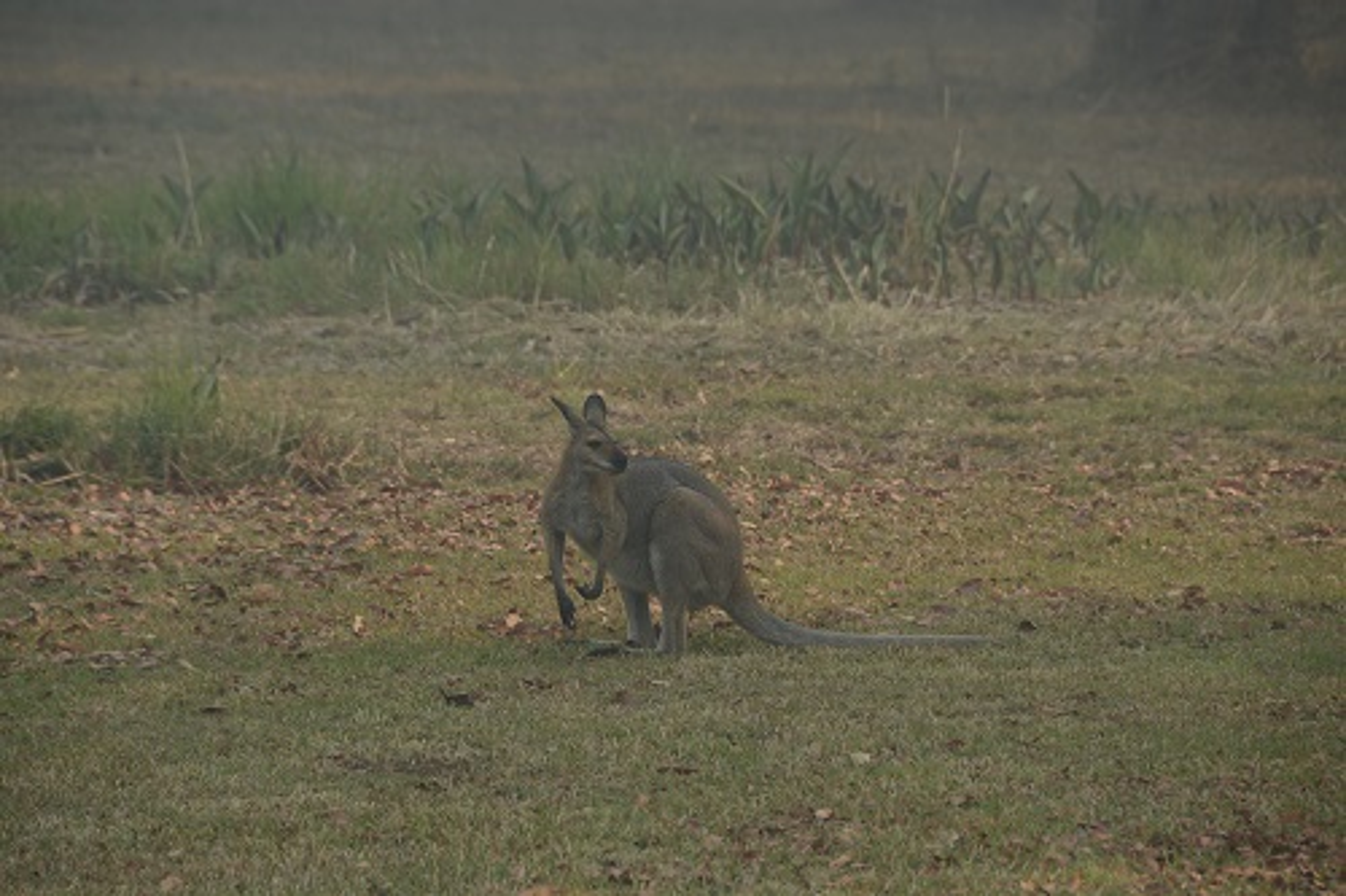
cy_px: 448
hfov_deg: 6.9
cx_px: 673
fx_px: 11212
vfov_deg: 4.6
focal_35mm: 300
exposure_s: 1/200
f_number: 8
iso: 100
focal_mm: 200
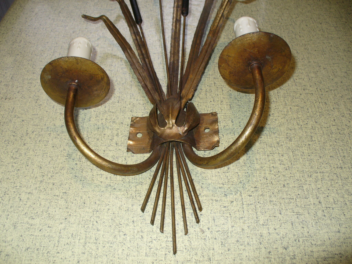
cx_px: 176
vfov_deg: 38.7
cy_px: 132
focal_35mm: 37
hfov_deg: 50.1
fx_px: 376
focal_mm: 6.1
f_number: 2.8
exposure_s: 1/30
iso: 100
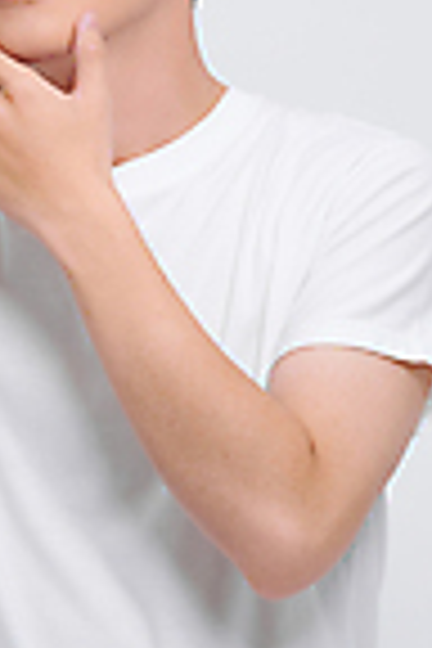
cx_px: 43
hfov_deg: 3.7
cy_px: 315
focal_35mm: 374
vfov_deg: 5.5
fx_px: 6731
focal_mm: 135
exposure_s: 1/160
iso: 200
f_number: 7.1
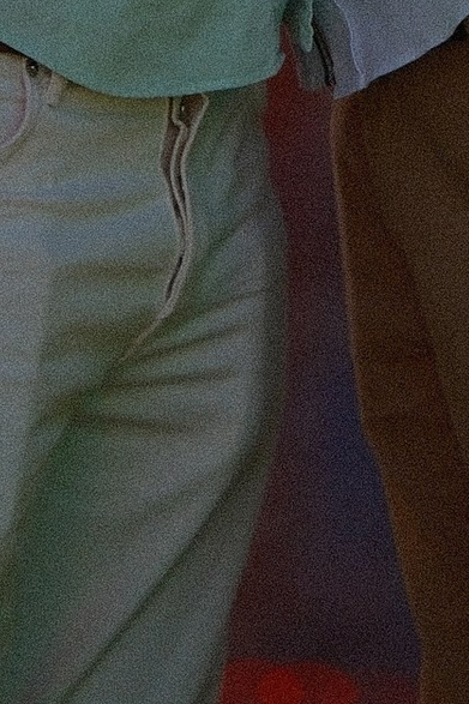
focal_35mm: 739
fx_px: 14449
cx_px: 214
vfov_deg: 2.8
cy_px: -1263
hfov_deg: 1.9
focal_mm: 75
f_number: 1.2
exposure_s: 1/100
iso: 500
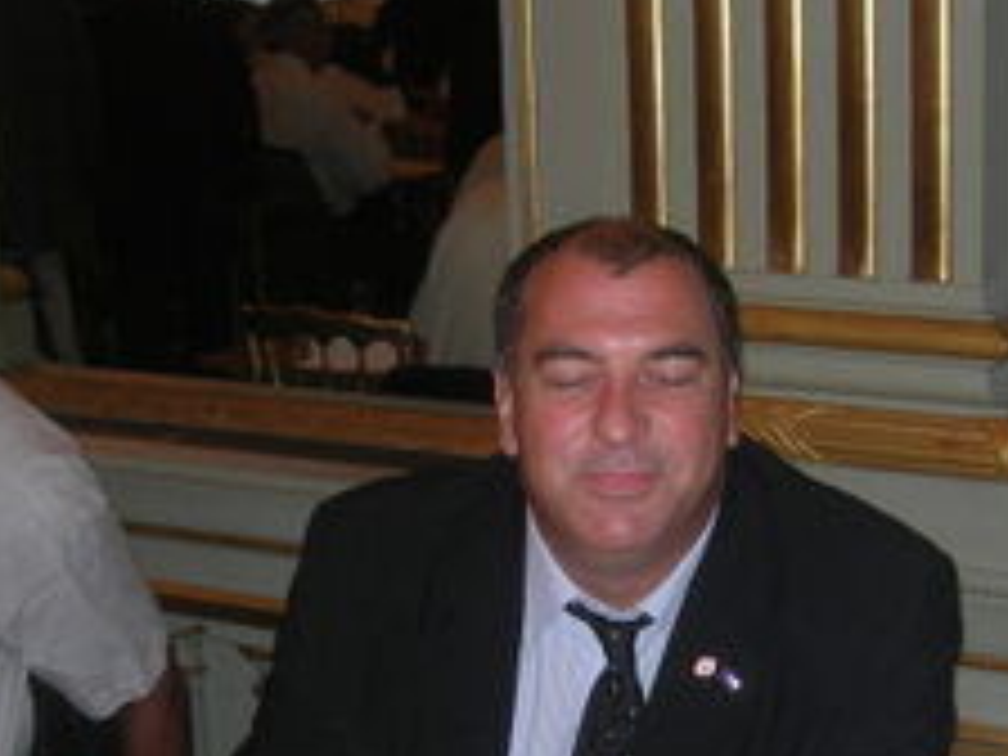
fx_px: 2475
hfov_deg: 22.9
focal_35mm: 85
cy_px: 614
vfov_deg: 17.2
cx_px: 680
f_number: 2.8
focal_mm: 7.8
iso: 64
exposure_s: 1/60.1
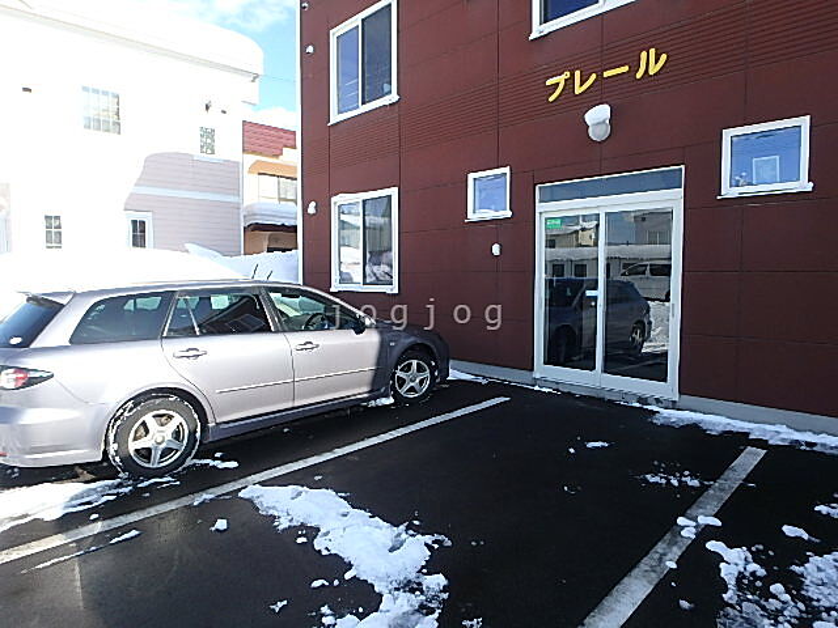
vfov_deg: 63.4
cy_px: 314
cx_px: 419
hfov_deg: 79.0
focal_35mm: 21
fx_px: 508
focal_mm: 3.7
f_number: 3.5
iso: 125
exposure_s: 1/640
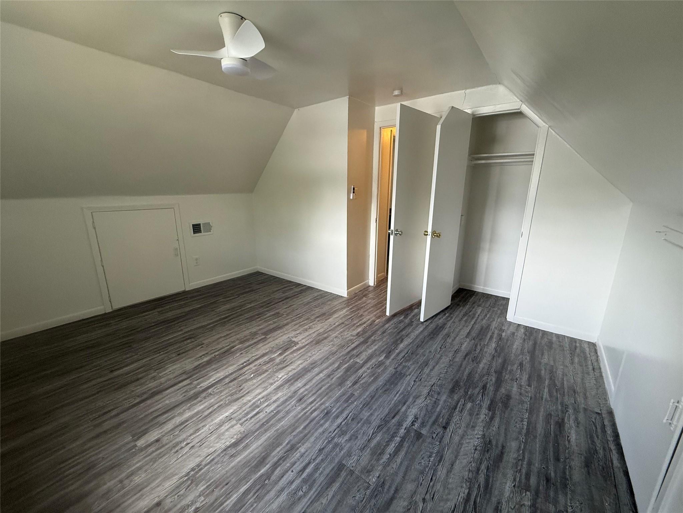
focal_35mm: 14
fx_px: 276
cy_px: 256
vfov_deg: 85.7
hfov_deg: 102.1
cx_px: 342
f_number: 2.2
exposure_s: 1/120
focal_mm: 2.22
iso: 320
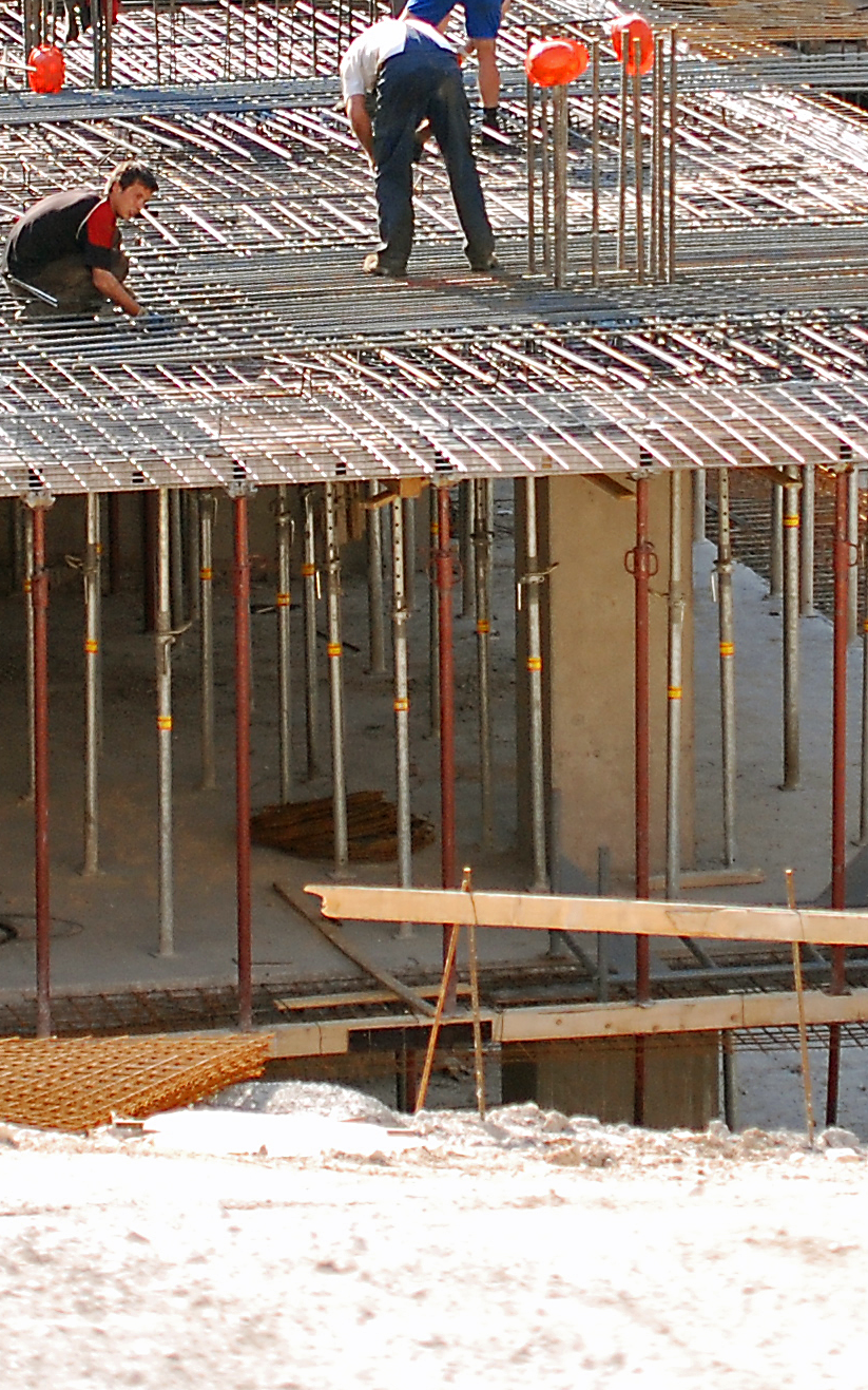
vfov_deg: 9.3
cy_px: 244
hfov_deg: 5.8
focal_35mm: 225
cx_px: 477
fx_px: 8517
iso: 320
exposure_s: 1/500
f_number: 4
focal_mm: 50
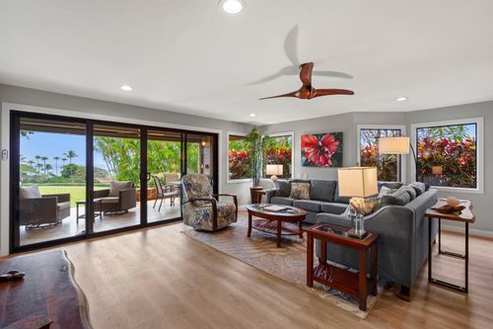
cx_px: 246
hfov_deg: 96.8
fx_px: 219
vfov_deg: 73.7
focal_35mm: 16
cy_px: 164
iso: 100
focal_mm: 16
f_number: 8
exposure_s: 1/3
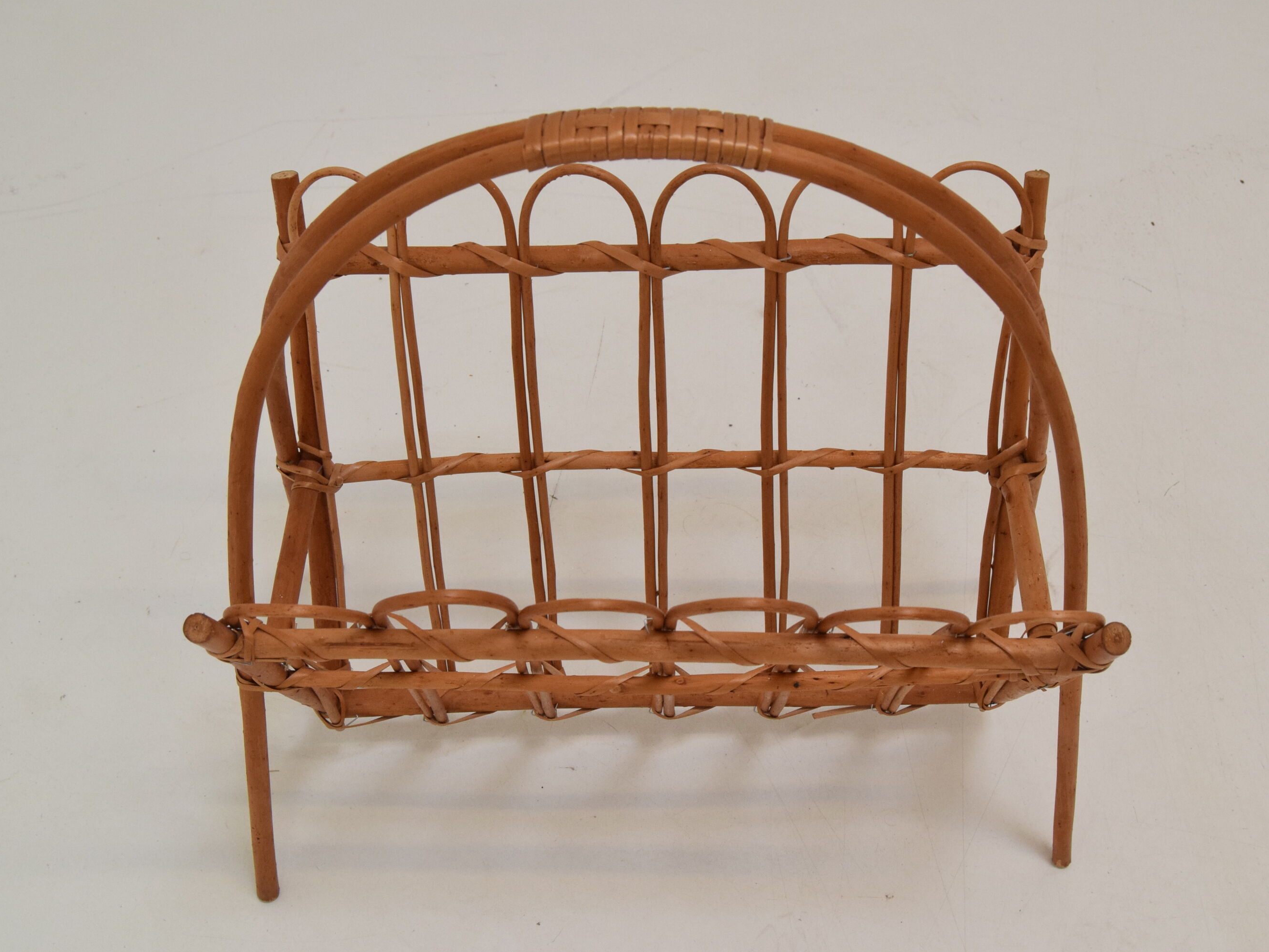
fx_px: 1796
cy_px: 478
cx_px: 655
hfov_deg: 38.9
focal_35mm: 49
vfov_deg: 29.7
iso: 1600
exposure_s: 1/250
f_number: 8
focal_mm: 30
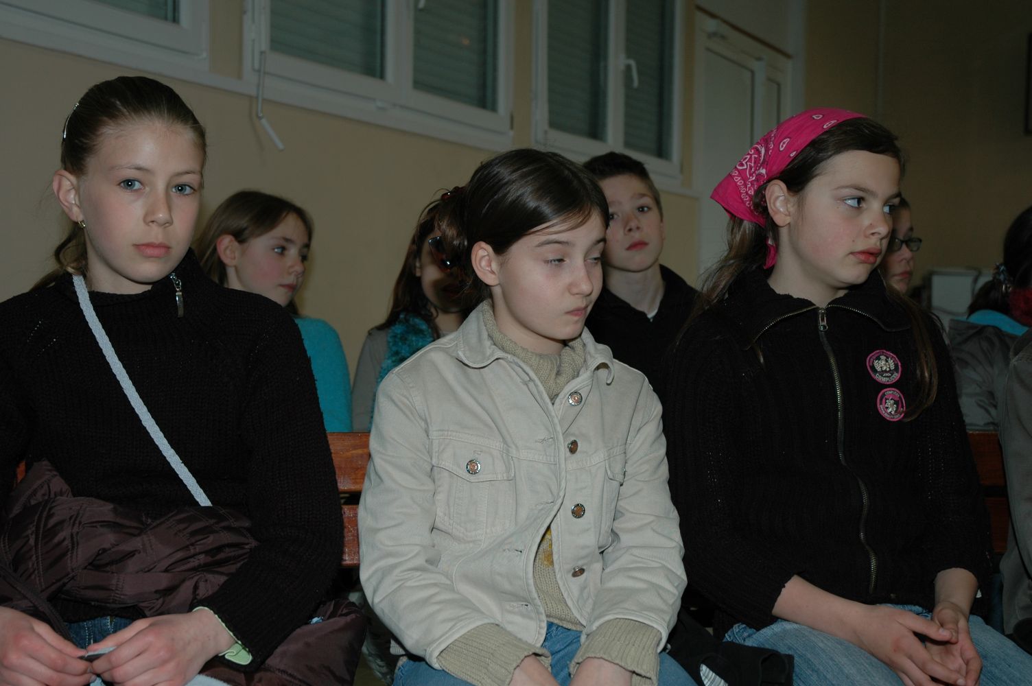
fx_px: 1504
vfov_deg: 25.7
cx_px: 516
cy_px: 343
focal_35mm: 52
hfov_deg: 37.9
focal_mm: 35
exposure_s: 1/60
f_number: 4.2
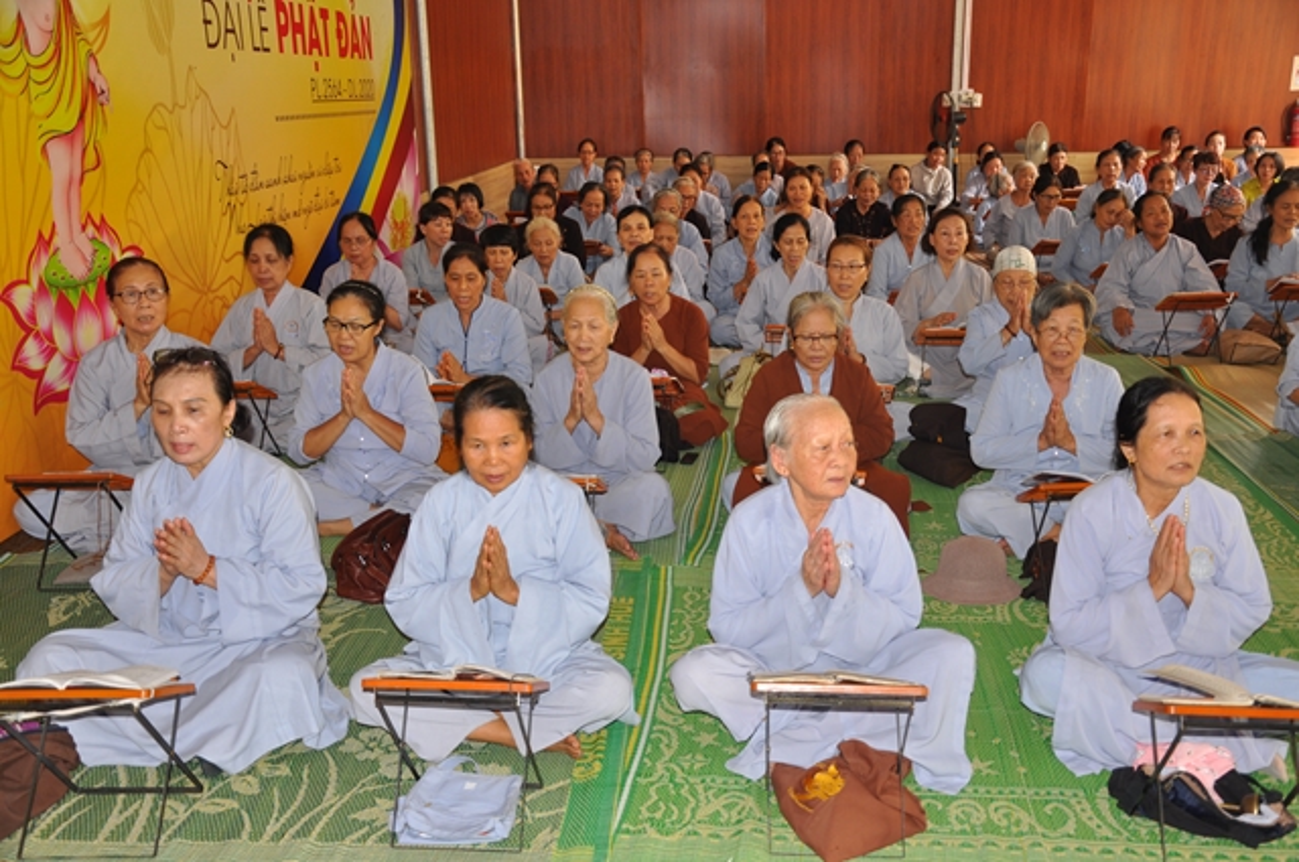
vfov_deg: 35.4
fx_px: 1351
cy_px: 431
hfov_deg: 51.3
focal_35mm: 38
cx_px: 650
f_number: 4
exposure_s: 1/60
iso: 250
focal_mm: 25
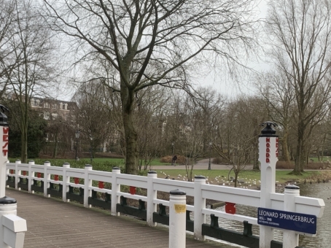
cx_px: 114
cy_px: 156
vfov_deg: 32.7
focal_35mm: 44
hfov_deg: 42.5
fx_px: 421
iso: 25
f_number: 1.8
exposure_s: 1/122
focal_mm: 4.25
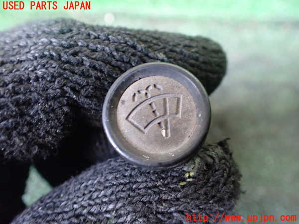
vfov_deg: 46.8
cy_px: 112
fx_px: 259
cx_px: 150
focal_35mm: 30
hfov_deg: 60.0
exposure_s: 1/40
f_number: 2.3
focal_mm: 5.4
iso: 800
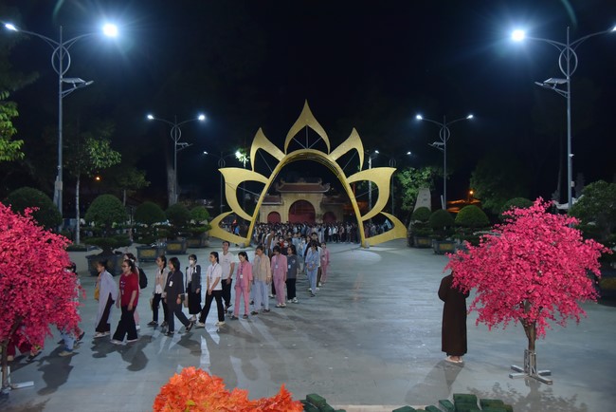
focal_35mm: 31
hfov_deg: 60.3
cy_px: 206
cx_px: 308
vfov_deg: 42.4
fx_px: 531
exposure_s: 1/160
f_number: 4
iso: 2000
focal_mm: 31
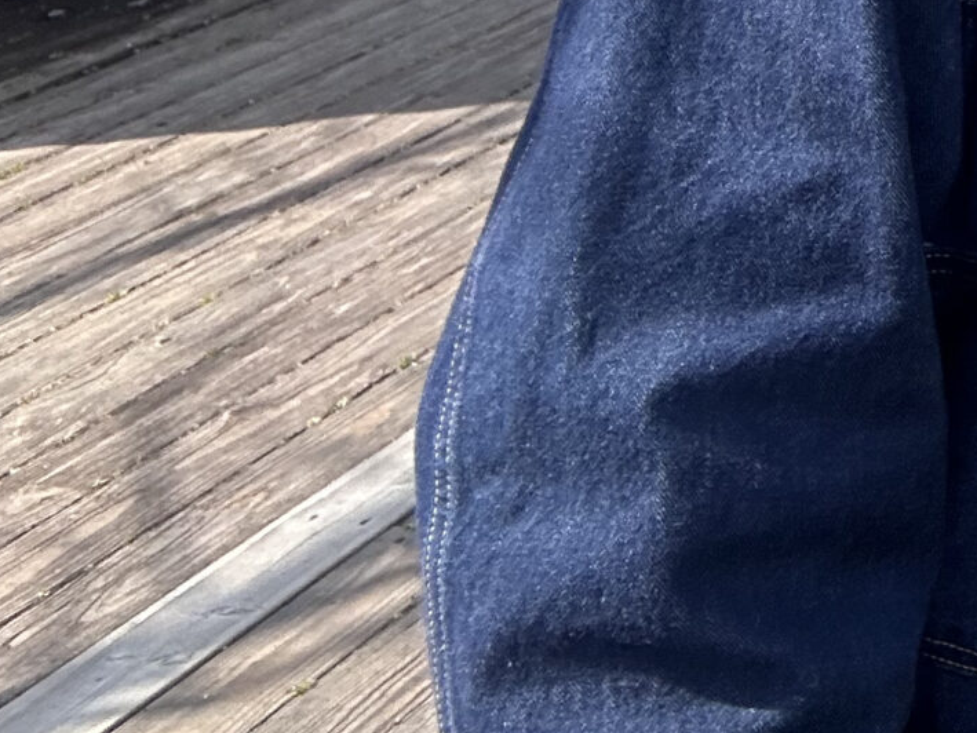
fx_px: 2343
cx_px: 1691
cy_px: -446
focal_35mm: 83
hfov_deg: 18.9
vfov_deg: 15.9
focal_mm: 2.69
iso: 25
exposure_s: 1/981
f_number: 1.9
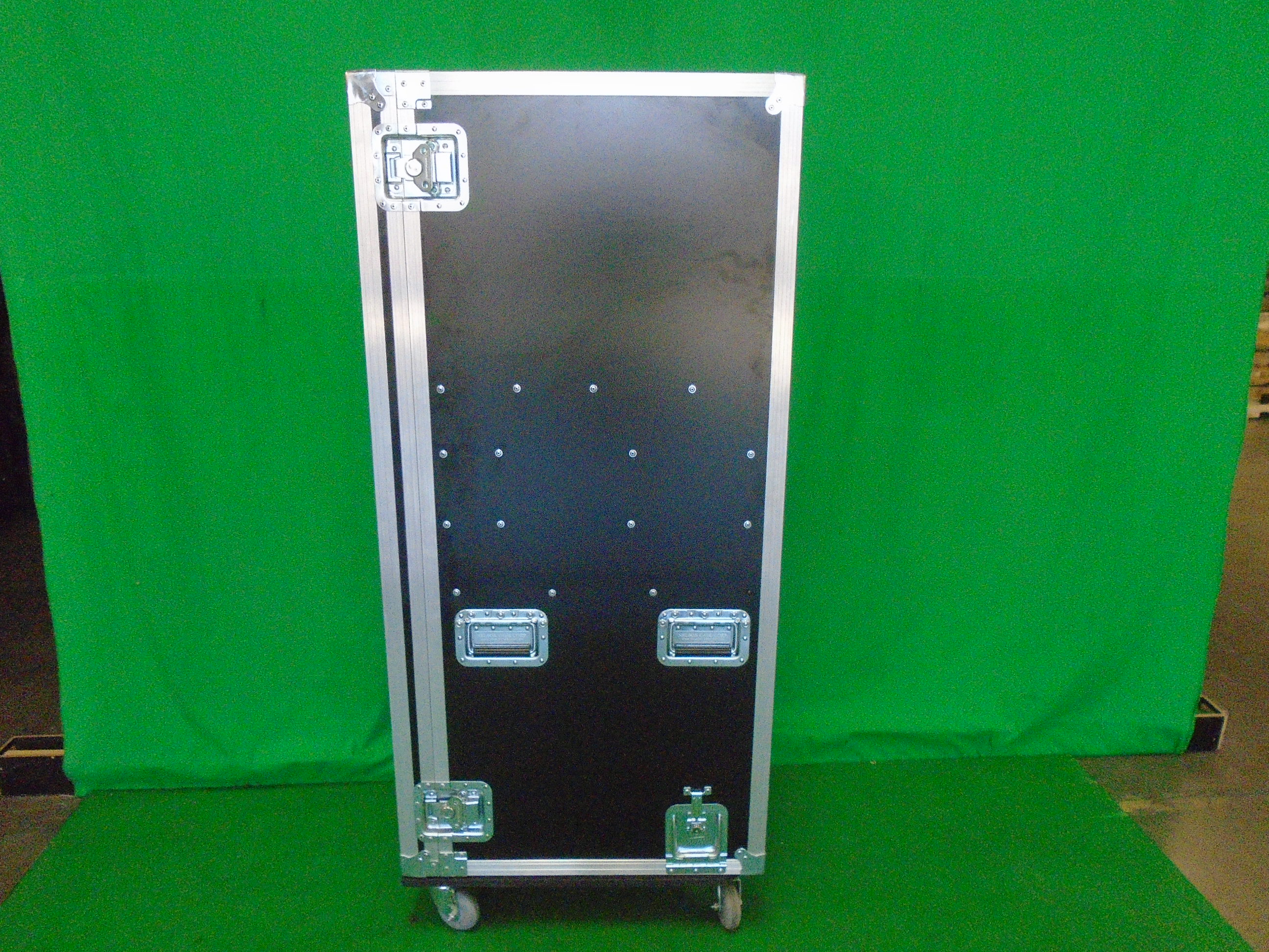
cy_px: 476
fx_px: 953
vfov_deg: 53.1
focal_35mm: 26
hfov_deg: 67.3
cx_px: 634
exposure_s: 1/125
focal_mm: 4.6
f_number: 3.2
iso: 800
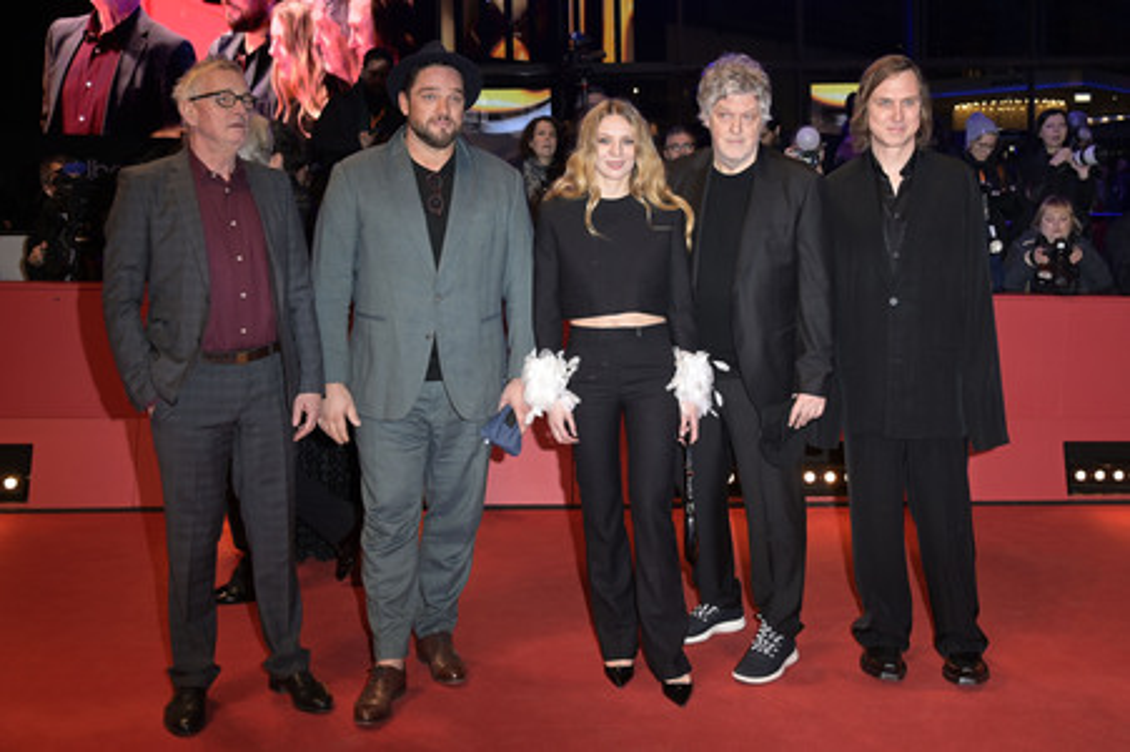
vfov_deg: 36.8
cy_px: 376
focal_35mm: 36
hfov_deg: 53.2
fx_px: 1129
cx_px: 565
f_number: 5.6
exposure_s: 1/200
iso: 800
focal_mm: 36
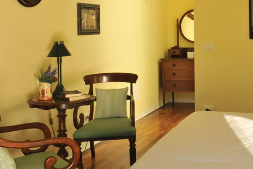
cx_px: 231
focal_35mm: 51
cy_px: 36
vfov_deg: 26.0
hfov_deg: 36.3
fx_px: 358
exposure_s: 1/125
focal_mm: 24
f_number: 13
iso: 800
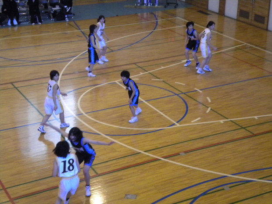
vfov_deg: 21.6
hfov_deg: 28.6
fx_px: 534
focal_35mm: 68
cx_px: 136
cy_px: 102
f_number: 4.6
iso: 800
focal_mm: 12.3
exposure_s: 1/118
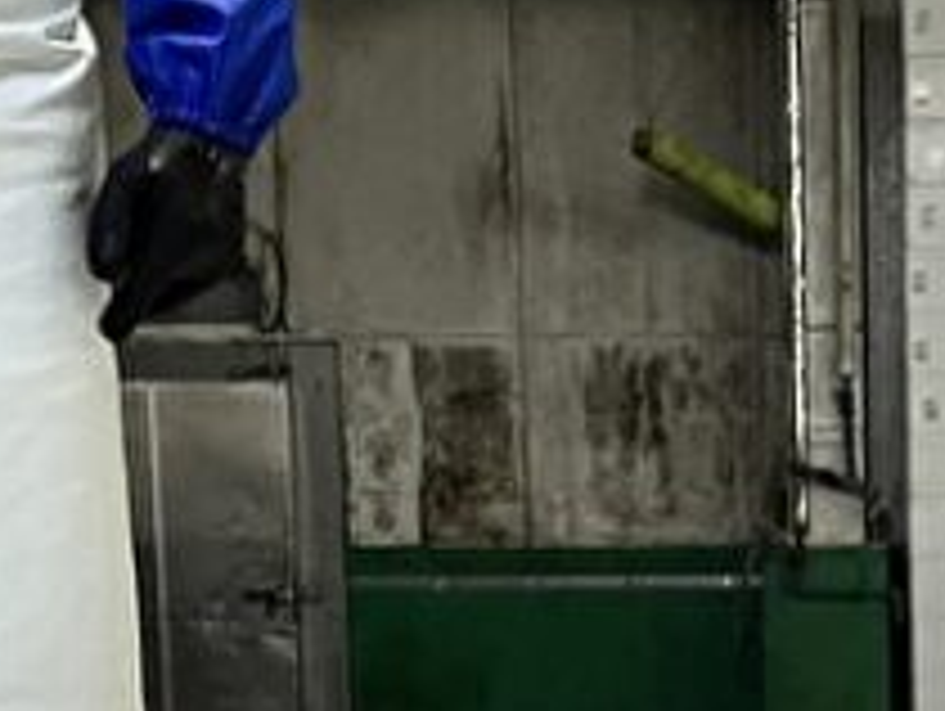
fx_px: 2706
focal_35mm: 99
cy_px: 1323
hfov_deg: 19.3
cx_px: 909
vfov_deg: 13.3
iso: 160
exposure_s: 1/60
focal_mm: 5.1
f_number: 1.6
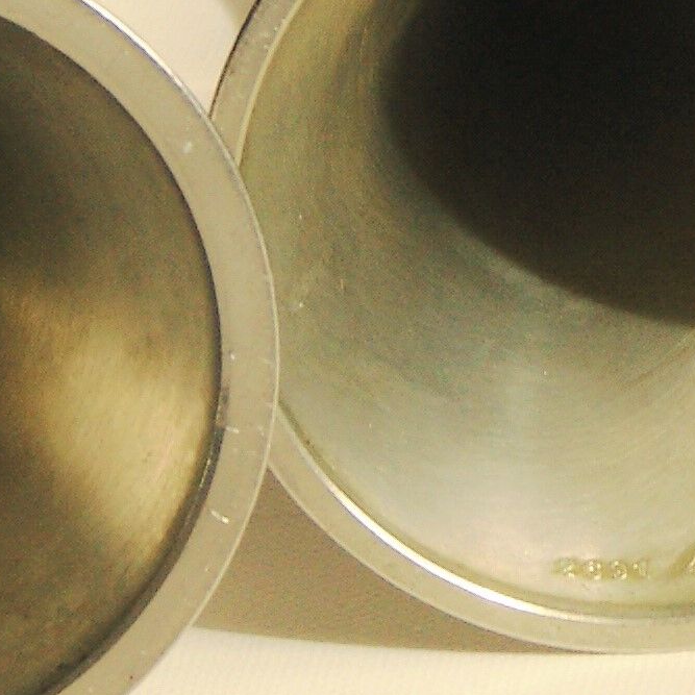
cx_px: 998
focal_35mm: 351
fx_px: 7973
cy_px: 24
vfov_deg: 5.0
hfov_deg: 5.0
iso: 100
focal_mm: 40
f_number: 8
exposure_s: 1/100
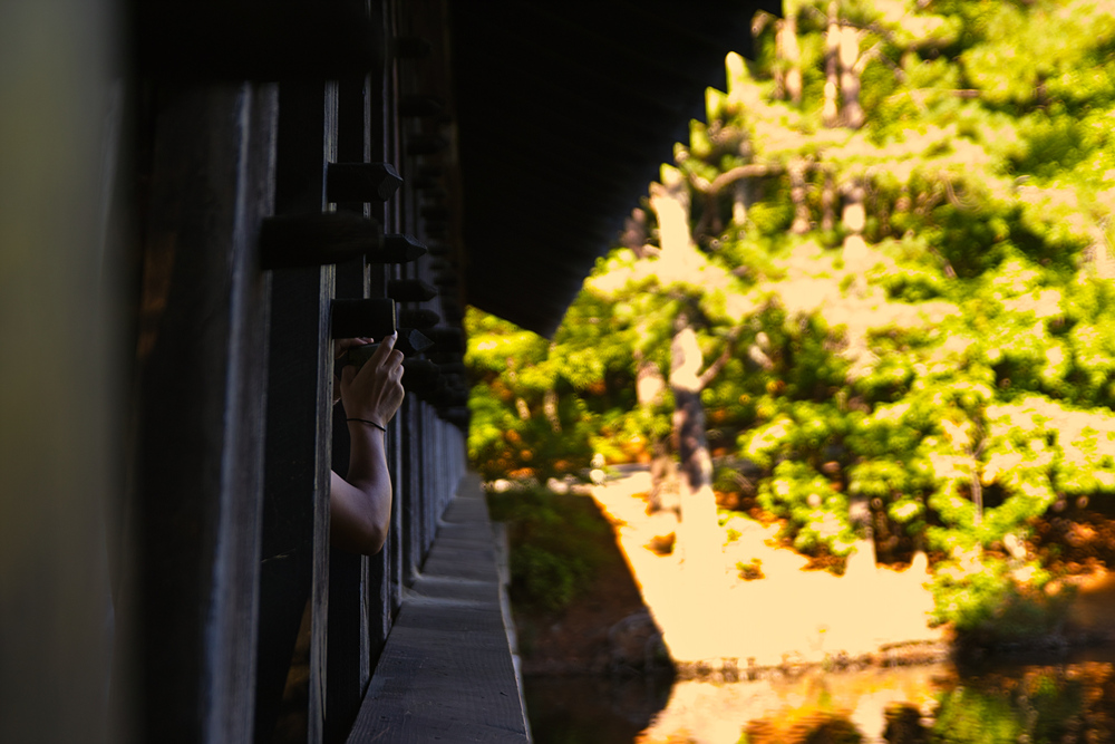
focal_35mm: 85
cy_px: 372
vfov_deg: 16.1
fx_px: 2633
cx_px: 558
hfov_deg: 23.9
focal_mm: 50
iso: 100
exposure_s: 1/60
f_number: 3.2
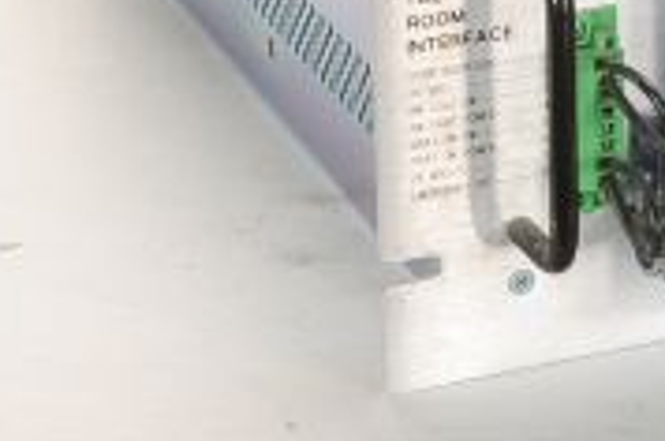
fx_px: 3116
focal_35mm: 169
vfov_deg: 8.0
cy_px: -178
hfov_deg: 11.8
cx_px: 904
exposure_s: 1/160
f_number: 14
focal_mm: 50
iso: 320
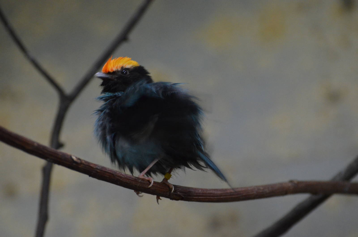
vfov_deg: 5.1
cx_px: 179
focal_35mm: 270
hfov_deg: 7.6
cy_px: 118
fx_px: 2680
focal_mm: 180
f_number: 5
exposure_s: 1/60
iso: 3200
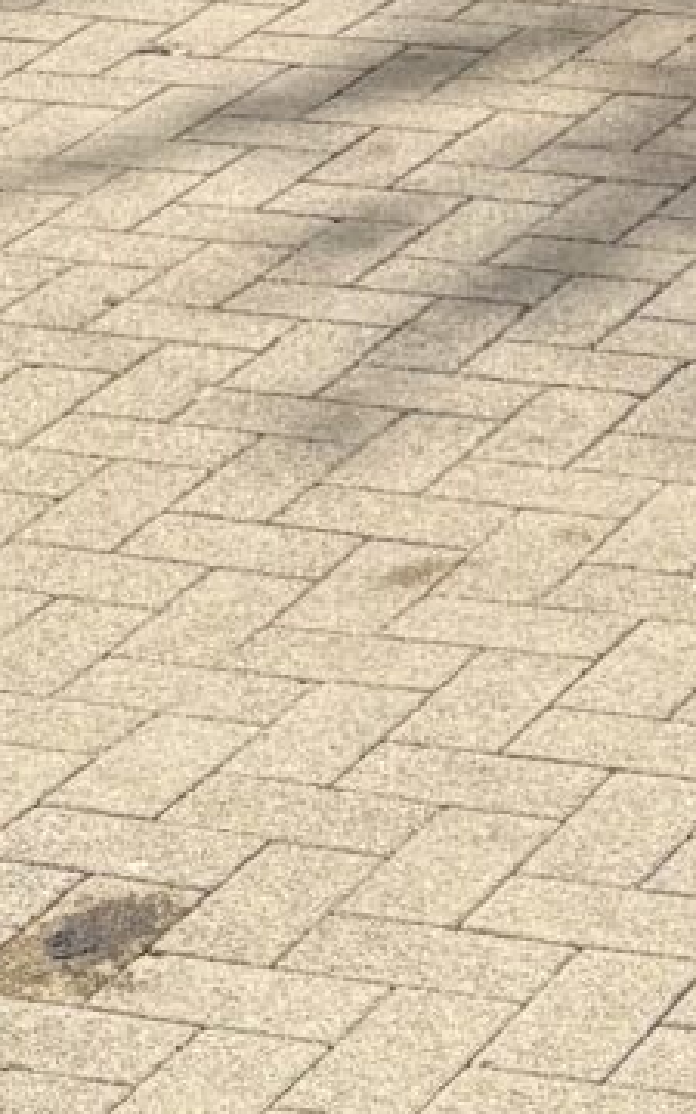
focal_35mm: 181
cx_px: 705
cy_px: -1609
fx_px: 5493
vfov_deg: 10.0
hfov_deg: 7.2
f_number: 1.78
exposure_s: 1/6711
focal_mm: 6.76
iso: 125
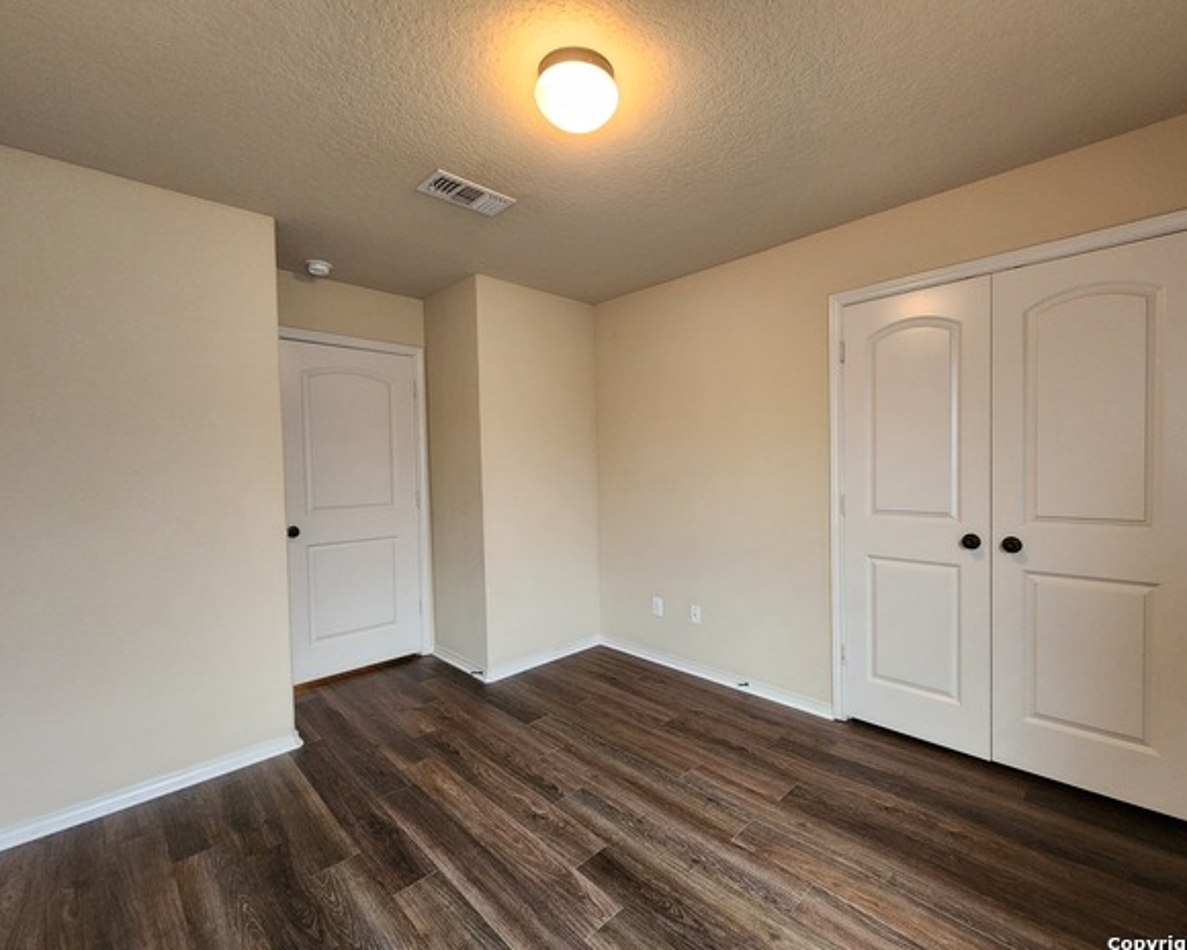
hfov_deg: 100.7
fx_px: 492
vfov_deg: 88.0
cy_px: 489
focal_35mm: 14
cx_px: 616
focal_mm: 2.2
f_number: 2.2
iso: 320
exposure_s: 1/40
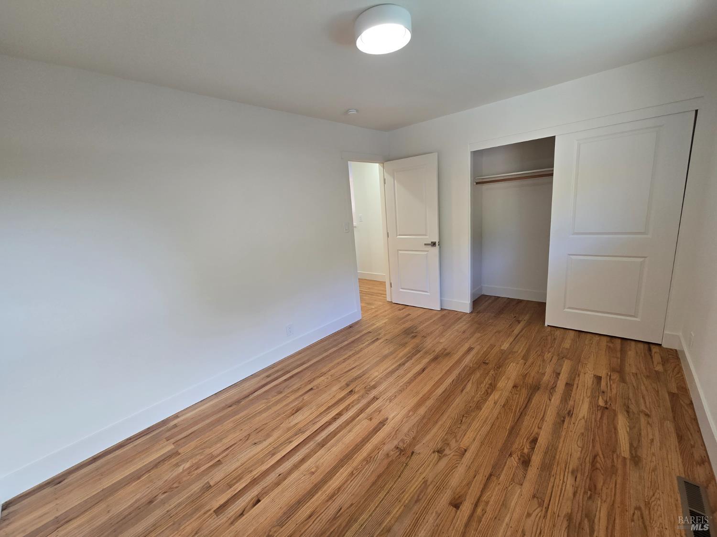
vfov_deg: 89.9
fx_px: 269
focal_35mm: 13
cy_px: 268
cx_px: 358
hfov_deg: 106.2
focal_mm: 2.2
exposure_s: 1/60
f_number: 2.2
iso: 125
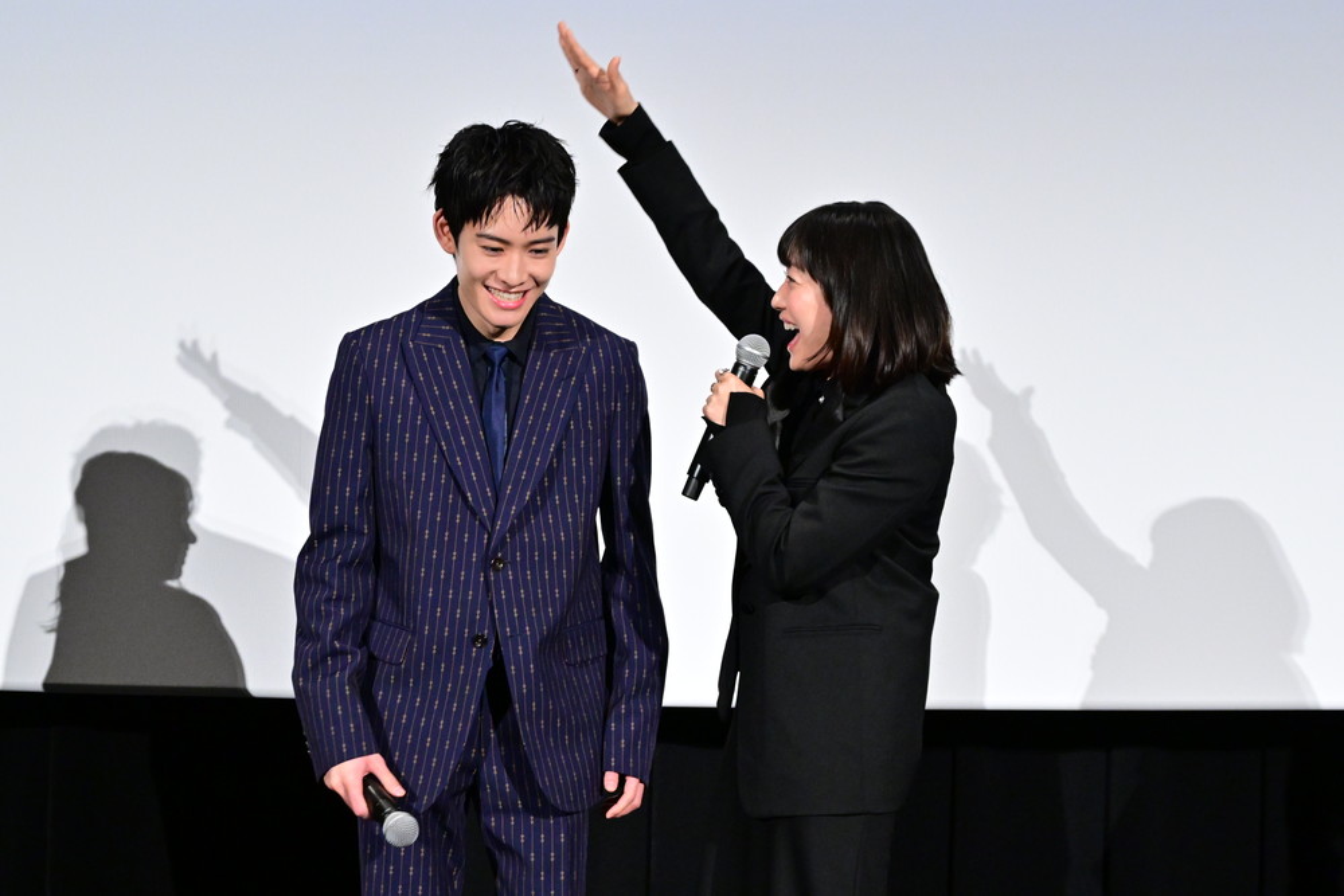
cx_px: 672
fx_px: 2688
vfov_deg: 18.9
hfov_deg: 28.1
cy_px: 448
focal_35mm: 72
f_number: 5.3
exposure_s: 1/250
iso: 4000
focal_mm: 48
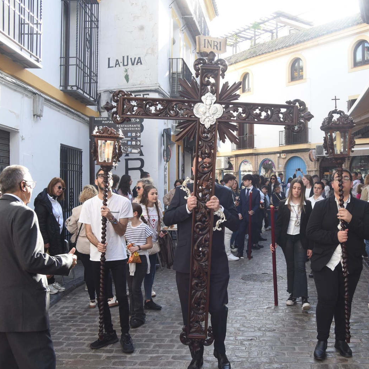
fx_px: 458
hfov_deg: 43.5
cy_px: 187
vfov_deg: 43.9
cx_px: 230
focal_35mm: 38
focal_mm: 29
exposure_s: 1/320
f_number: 9
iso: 800
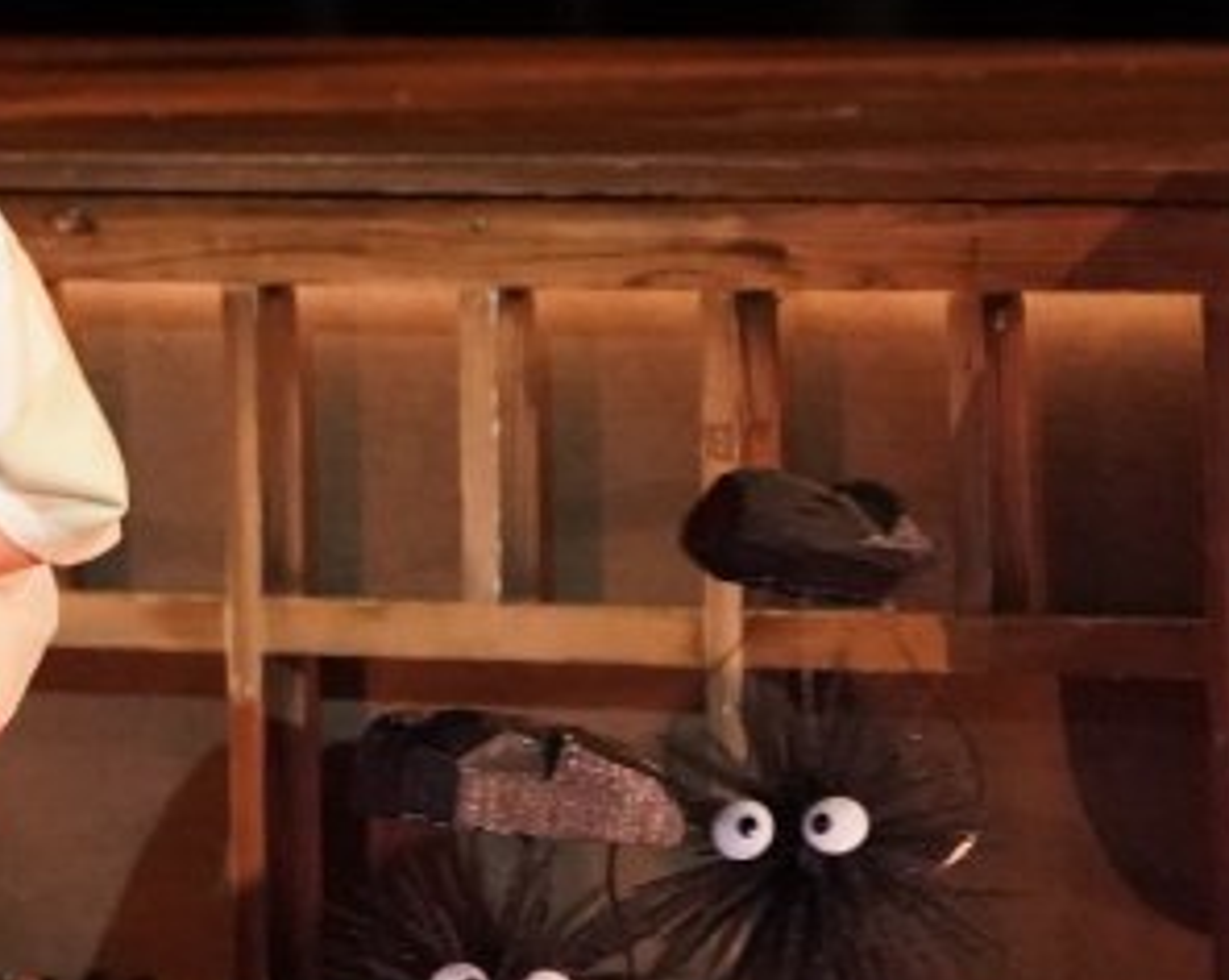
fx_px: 28879
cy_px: 413
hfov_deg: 2.4
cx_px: -42
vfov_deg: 1.9
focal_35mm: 795
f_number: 6.3
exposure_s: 1/125
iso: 10000
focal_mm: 209
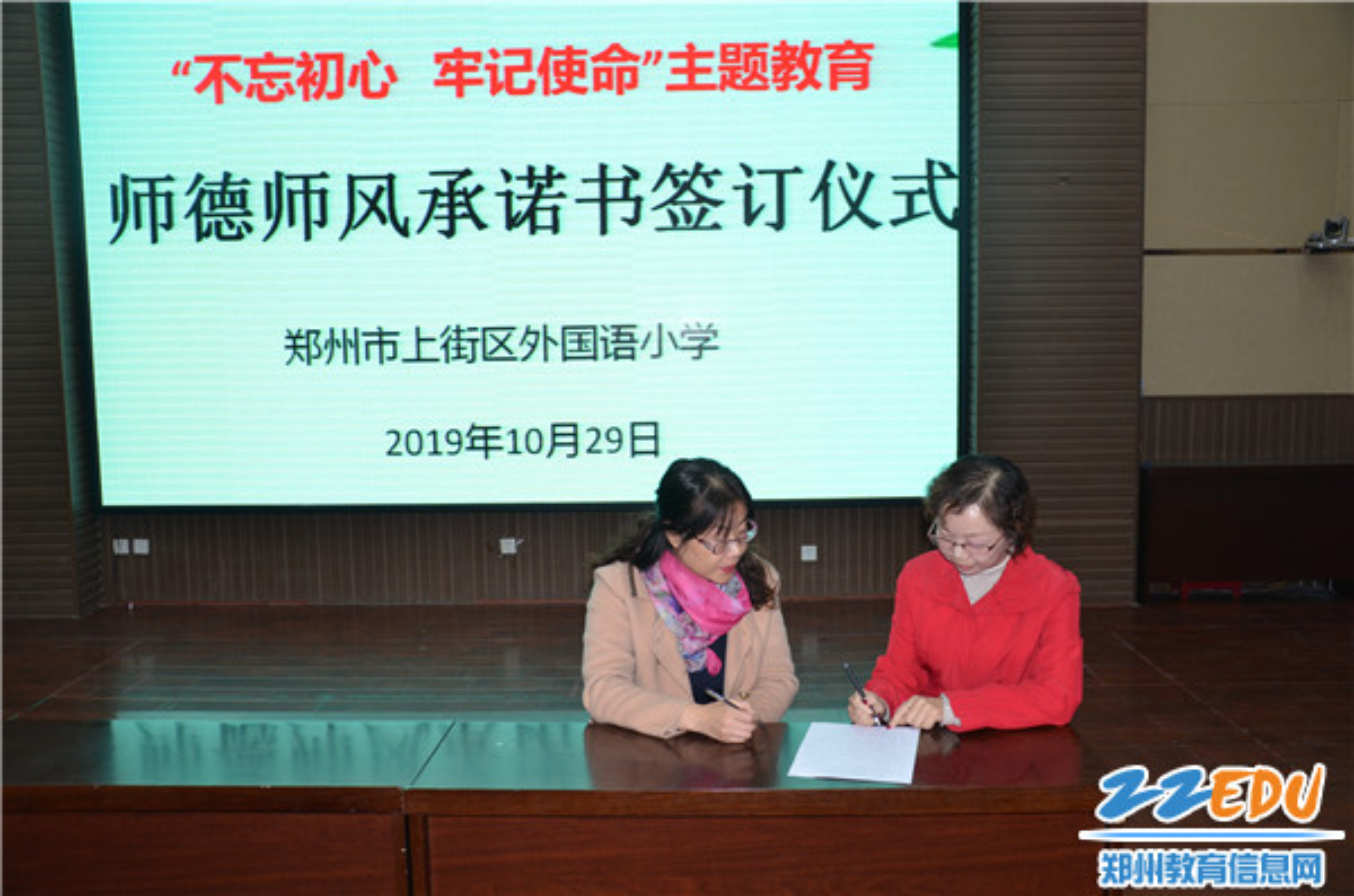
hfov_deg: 59.6
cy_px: 448
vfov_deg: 41.5
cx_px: 677
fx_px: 1182
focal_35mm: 32
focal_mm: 21
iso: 400
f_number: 3.8
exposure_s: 1/125
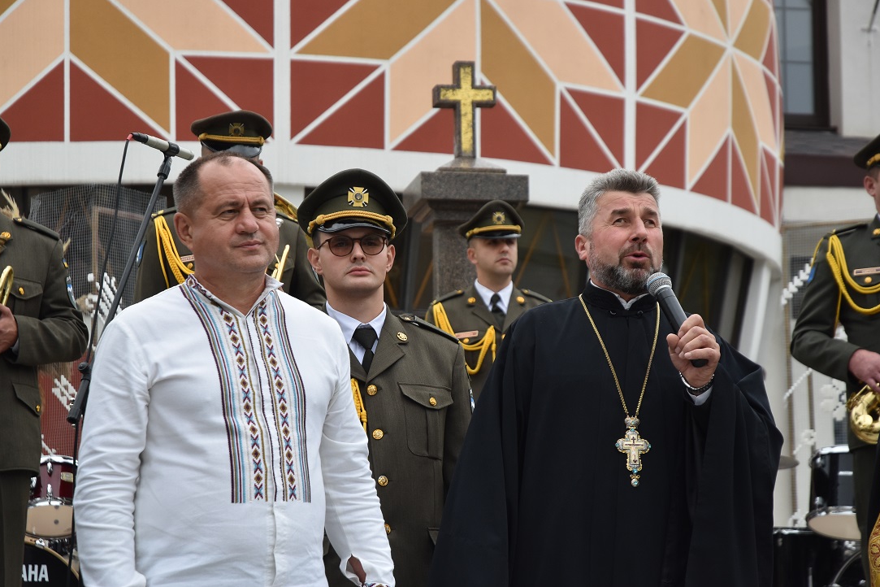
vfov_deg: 12.6
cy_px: 290
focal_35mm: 109
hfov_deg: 18.8
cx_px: 431
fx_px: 2664
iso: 400
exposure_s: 1/500
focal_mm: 70
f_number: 5.6
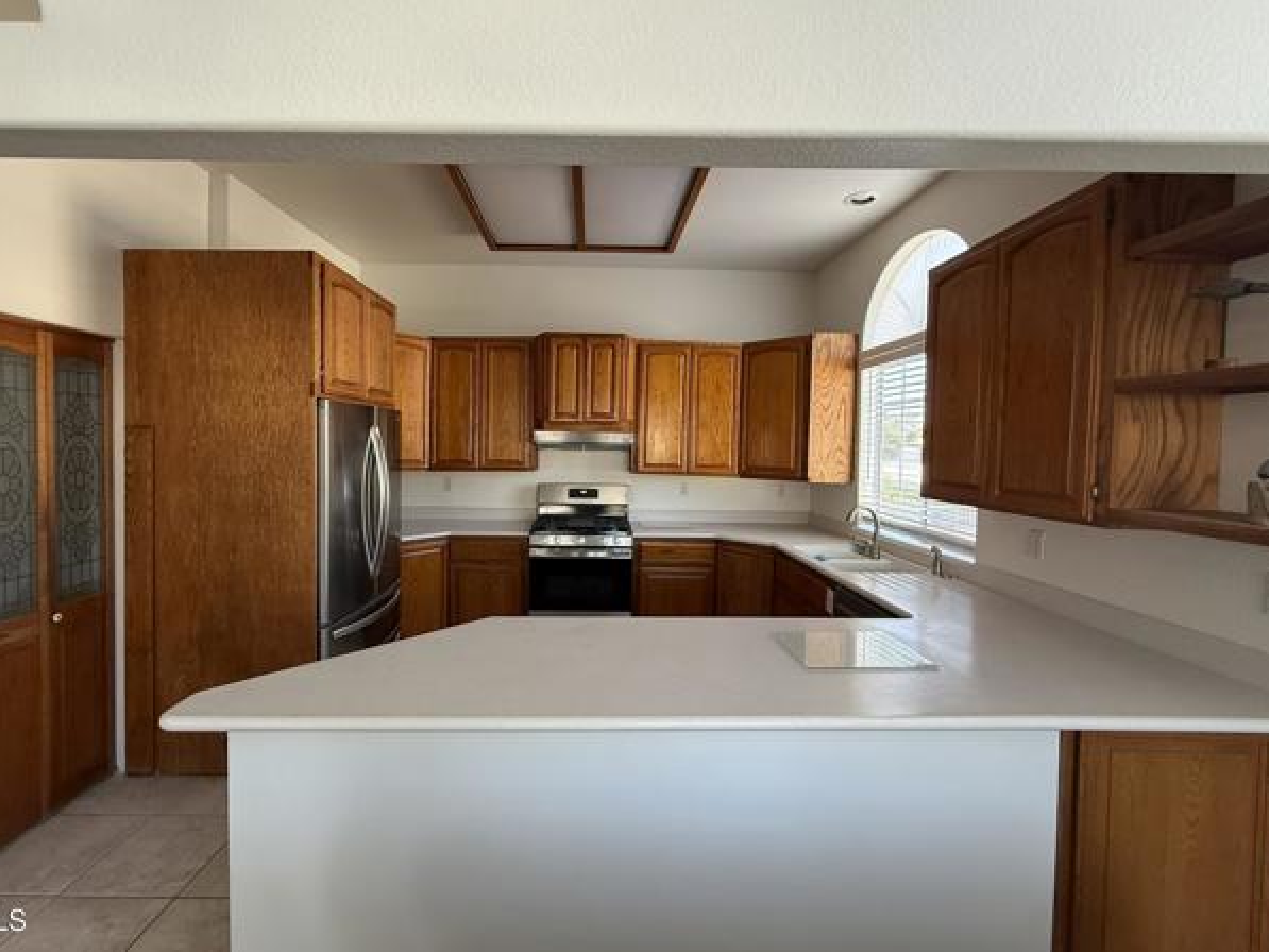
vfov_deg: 81.7
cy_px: 457
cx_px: 604
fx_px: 550
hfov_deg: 98.1
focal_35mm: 15
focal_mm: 2.22
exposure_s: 1/99
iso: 200
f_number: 2.2
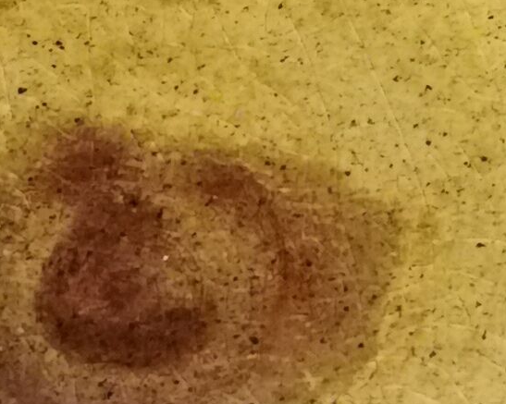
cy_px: -212
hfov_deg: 6.6
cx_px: 167
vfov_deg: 5.2
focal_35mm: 293
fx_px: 4386
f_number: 1.6
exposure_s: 1/50
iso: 320
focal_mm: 5.56
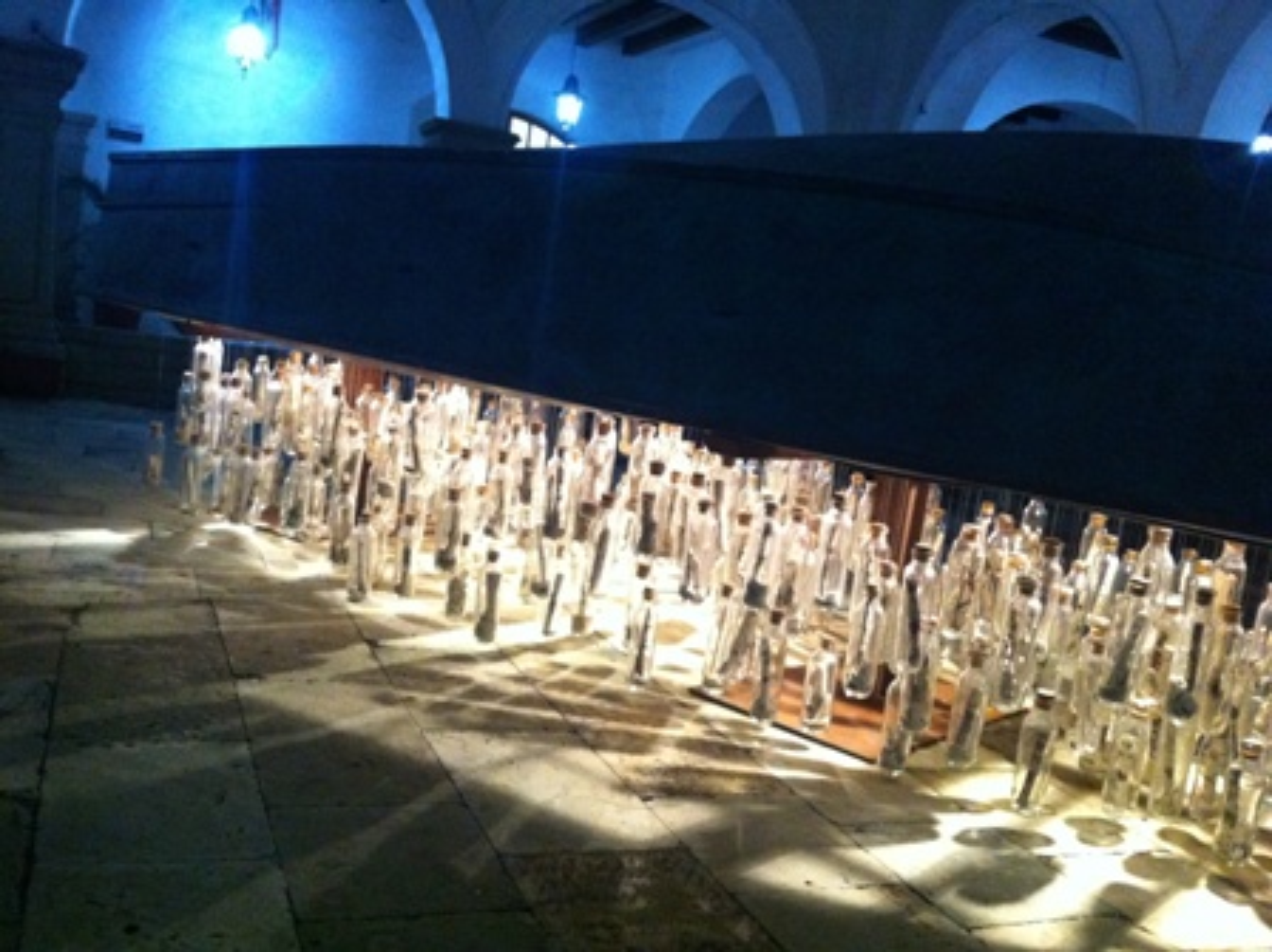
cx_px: 636
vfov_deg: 40.6
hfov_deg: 52.7
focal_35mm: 35
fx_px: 1285
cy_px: 476
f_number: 2.8
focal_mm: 3.85
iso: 800
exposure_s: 1/15
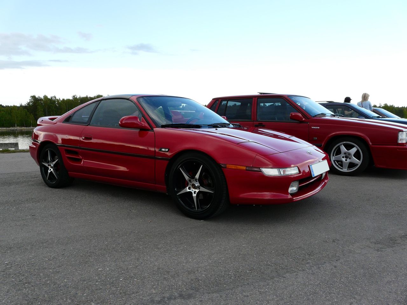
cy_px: 152
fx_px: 329
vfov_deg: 49.7
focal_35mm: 28
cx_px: 204
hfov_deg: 63.4
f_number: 4
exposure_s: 1/160
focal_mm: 4.6
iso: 100
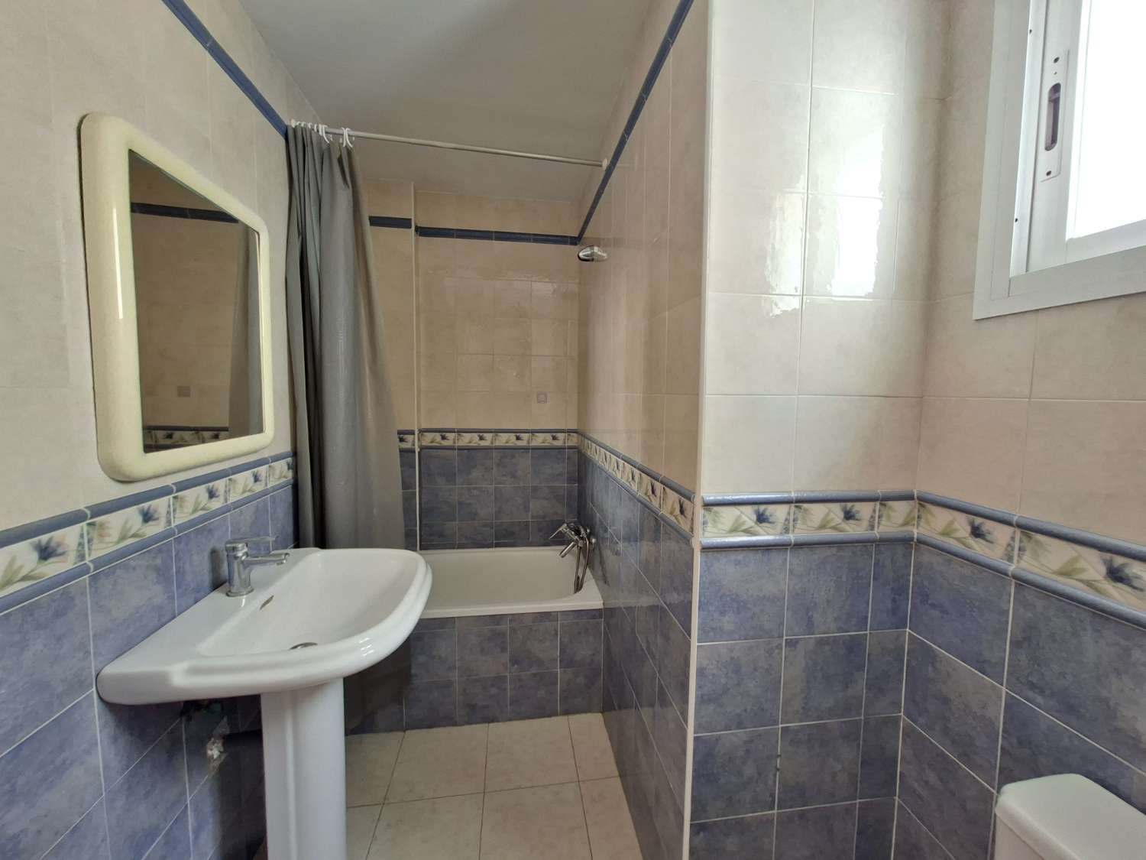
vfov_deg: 89.9
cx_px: 573
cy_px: 430
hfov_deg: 106.2
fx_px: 430
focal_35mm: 13
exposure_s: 1/24
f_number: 2.2
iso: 200
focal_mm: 1.74
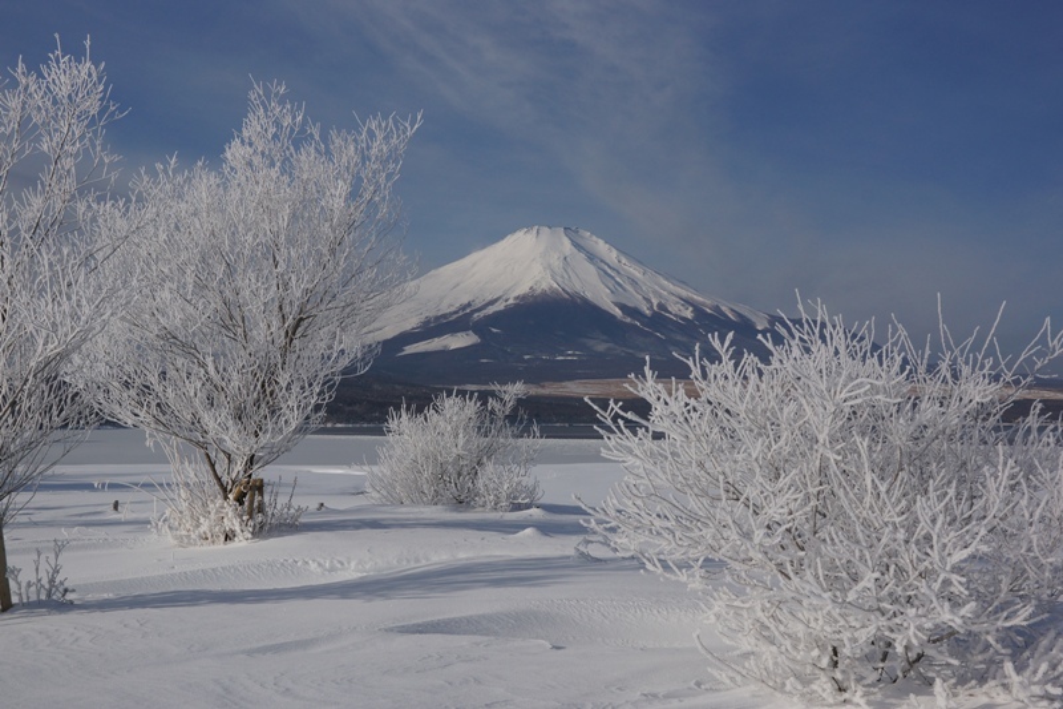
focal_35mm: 36
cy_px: 354
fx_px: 1063
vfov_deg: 36.9
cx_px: 532
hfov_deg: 53.1
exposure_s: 1/1000
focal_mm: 24
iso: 200
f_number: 11
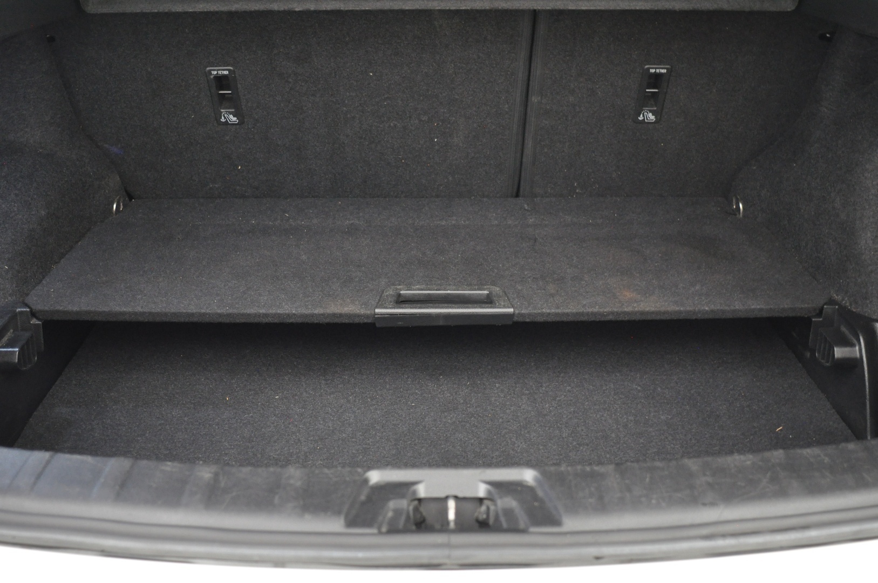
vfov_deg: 36.8
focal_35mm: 36
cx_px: 439
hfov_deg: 53.2
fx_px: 877
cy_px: 292
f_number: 2.8
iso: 1250
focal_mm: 24
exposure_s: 1/30
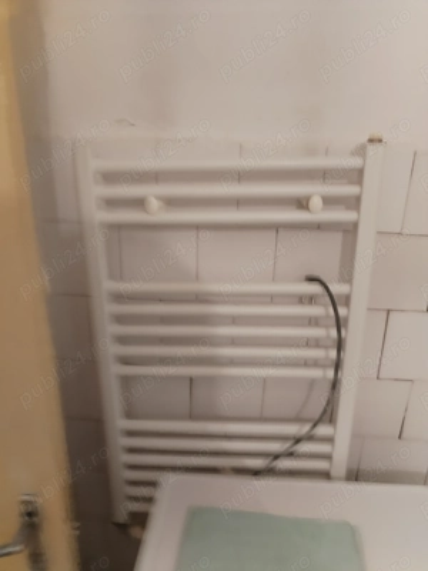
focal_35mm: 26
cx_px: 214
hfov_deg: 53.1
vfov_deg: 67.3
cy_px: 286
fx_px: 429
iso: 433
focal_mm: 4.75
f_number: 1.8
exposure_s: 1/33.3
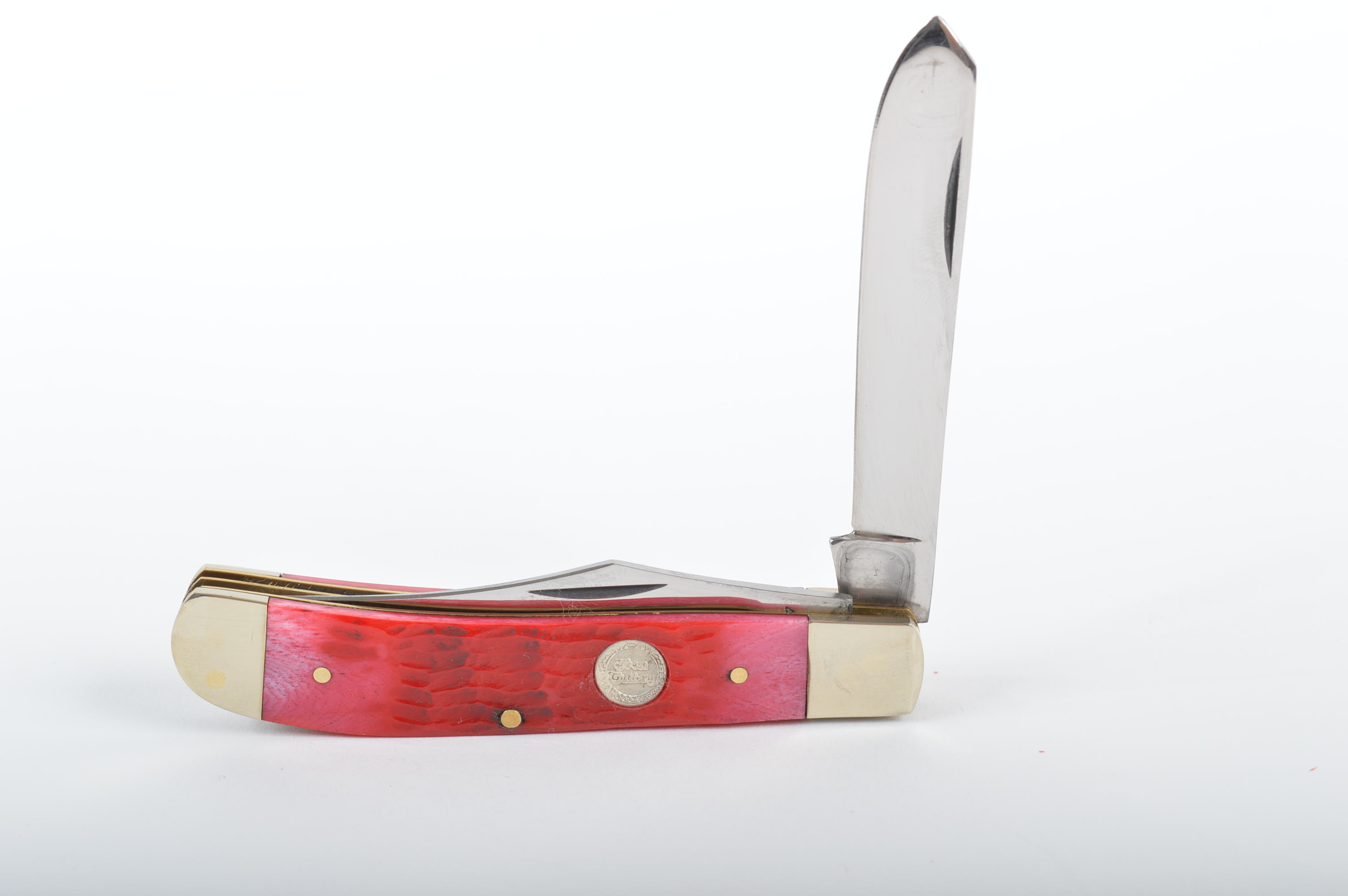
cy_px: 448
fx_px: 3086
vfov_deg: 16.5
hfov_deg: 24.6
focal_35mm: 82
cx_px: 674
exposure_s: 1/200
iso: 100
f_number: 13
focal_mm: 55
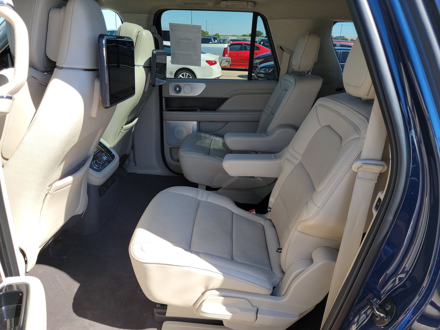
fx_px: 305
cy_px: 165
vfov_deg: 56.8
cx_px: 220
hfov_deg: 71.6
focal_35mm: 24
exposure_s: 1/210
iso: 50
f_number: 1.8
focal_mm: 6.7
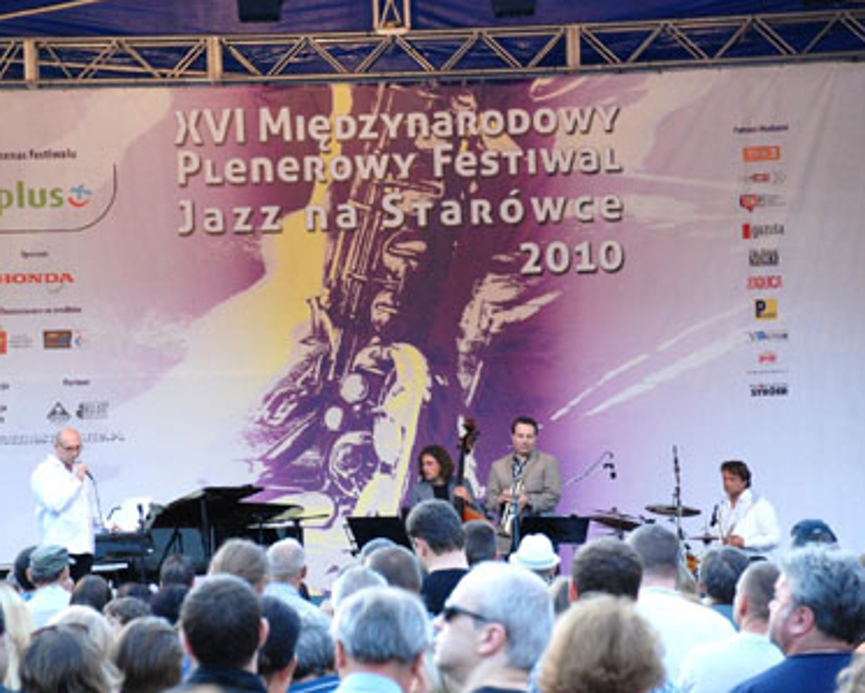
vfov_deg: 10.2
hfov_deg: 12.8
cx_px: 438
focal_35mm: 151
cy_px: 351
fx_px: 3869
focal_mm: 80
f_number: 5.6
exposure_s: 1/80
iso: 800
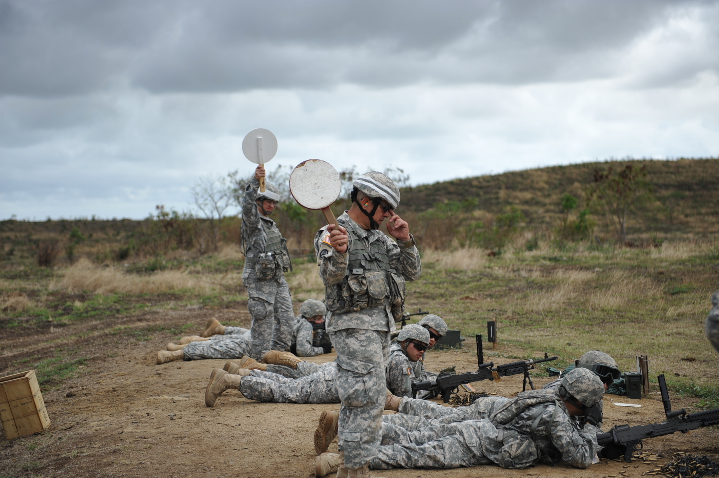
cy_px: 239
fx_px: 1317
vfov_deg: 20.6
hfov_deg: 30.5
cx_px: 360
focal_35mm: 66
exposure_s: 1/2000
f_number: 2.8
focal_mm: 66
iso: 200
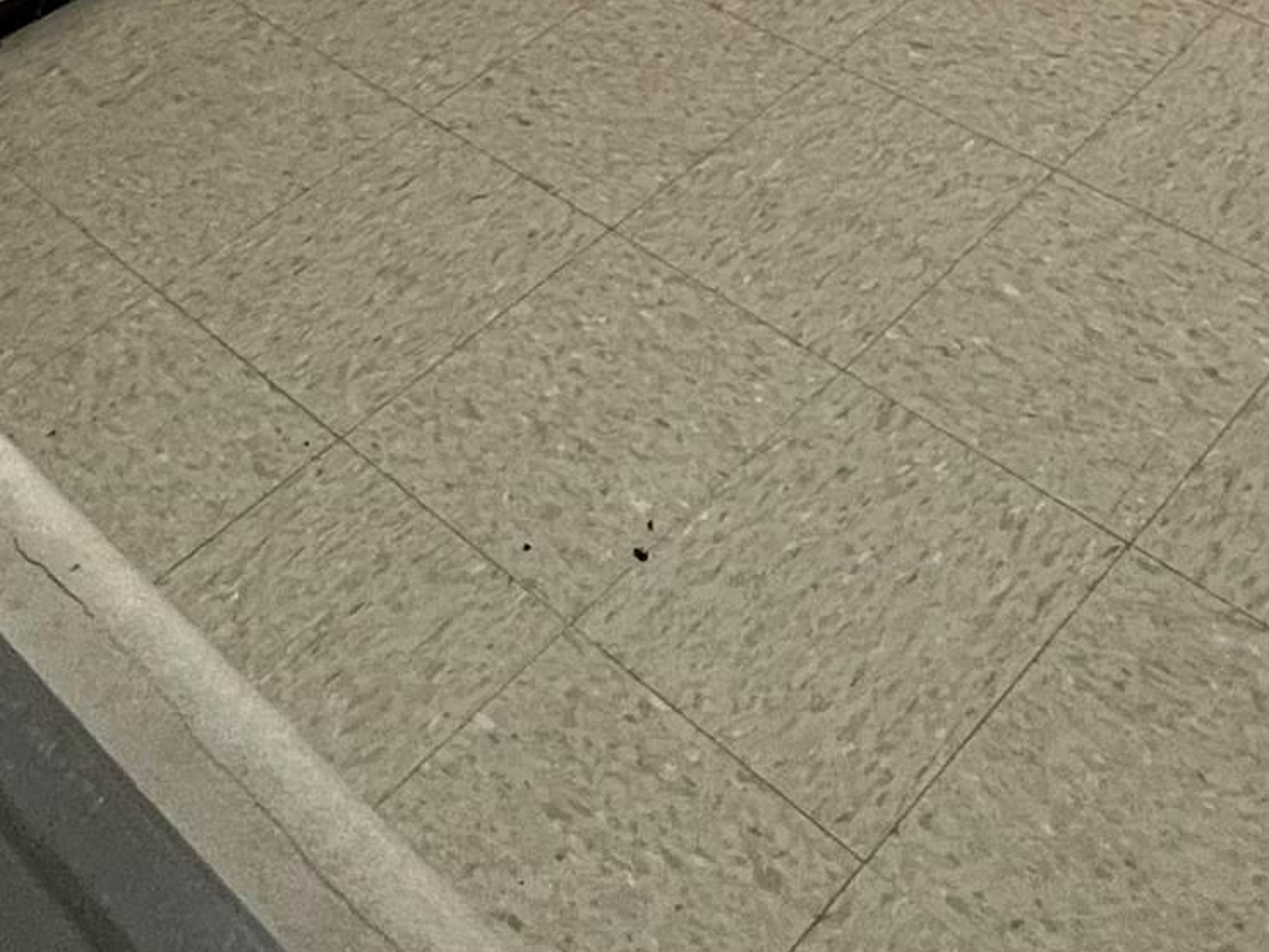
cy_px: -921
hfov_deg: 34.9
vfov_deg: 18.5
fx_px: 1980
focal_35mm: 54
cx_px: 919
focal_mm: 1.57
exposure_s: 1/60
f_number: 1.8
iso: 160
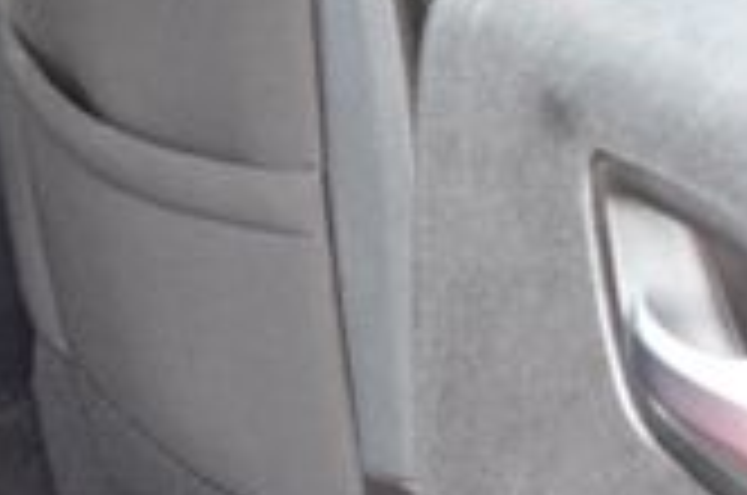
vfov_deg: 9.8
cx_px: -274
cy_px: 351
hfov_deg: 14.1
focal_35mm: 139
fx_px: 2879
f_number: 6.3
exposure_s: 1/15
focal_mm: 24
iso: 450
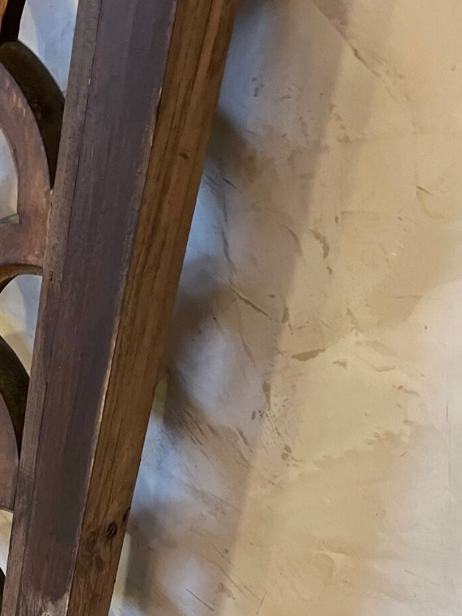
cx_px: -5
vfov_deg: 32.2
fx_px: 1014
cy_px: 546
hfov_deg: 24.4
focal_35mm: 57
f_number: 1.6
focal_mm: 4.2
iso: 640
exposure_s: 1/25
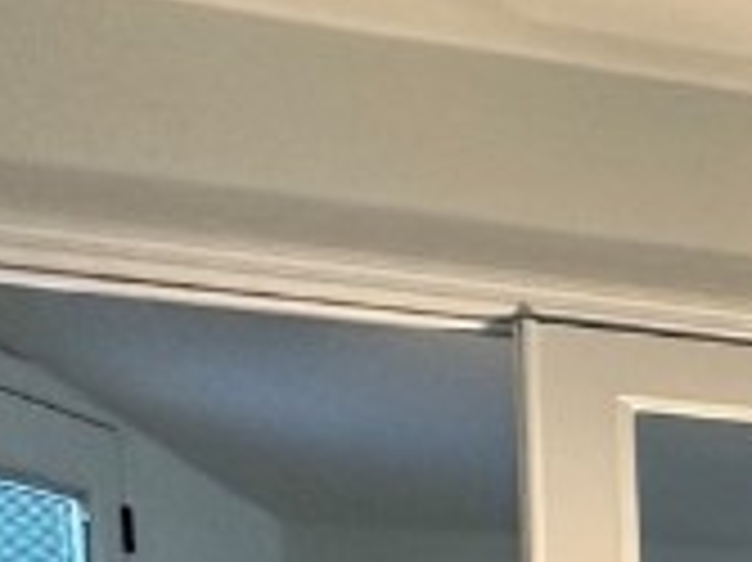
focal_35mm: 86
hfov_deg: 13.9
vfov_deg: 15.4
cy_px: 926
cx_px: 1900
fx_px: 1867
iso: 200
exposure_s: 1/60
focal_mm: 2.22
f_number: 2.2
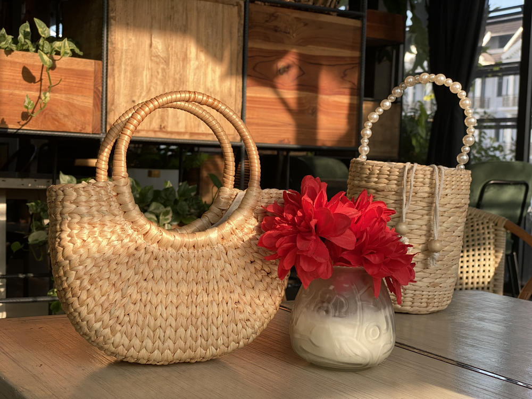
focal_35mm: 52
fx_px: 799
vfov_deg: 28.0
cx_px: 266
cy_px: 200
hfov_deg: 36.8
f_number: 2
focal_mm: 6
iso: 20
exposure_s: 1/133
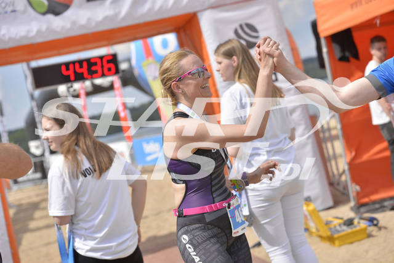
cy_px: 132
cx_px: 197
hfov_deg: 28.8
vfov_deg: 19.5
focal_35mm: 70
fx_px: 766
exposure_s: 1/3200
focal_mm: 70
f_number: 4
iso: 200
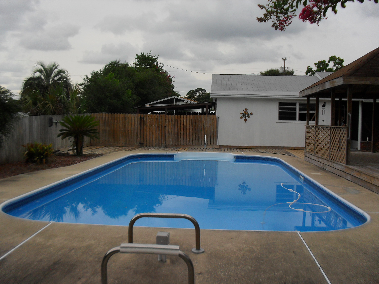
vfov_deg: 40.7
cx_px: 190
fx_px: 383
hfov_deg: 52.6
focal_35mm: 35
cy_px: 142
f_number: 3.2
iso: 100
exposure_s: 1/45
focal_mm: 6.3
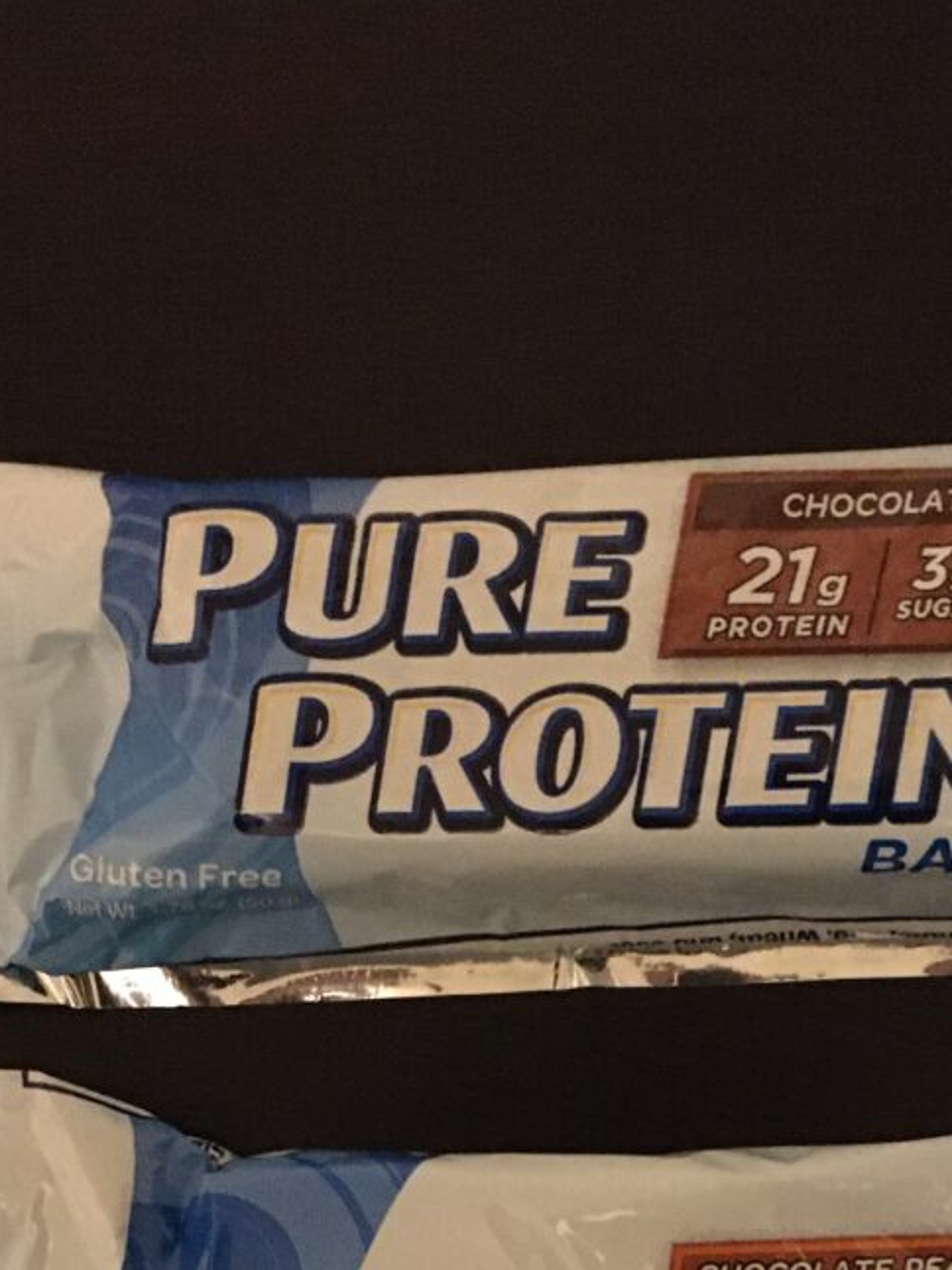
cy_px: 1398
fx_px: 2532
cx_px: 732
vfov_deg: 26.0
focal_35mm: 69
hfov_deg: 21.1
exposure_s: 1/15
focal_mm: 4.15
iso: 320
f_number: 2.2
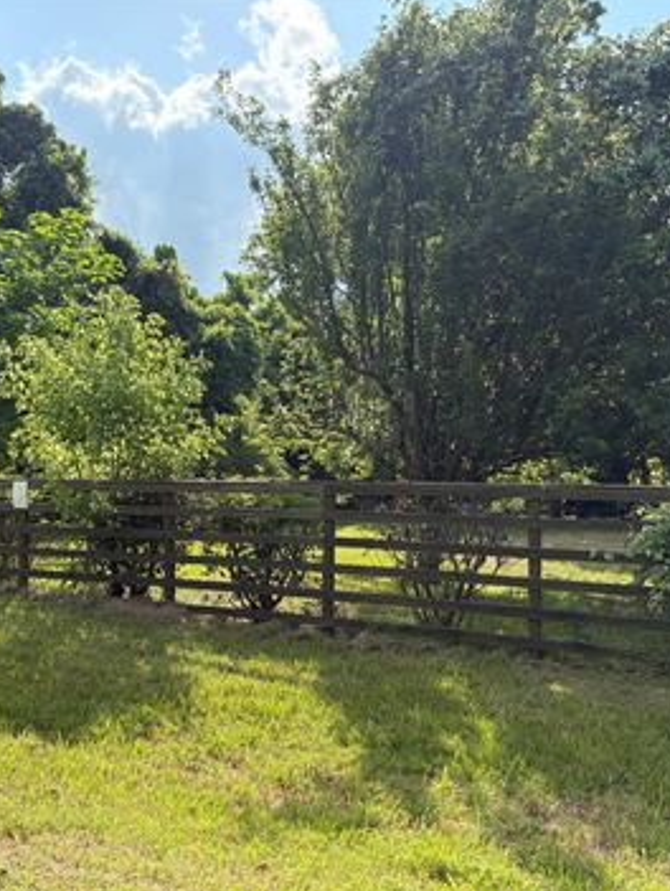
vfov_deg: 50.1
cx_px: 203
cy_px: 468
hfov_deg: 38.1
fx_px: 953
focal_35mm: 37
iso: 64
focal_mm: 5.96
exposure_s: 1/1799
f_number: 1.6
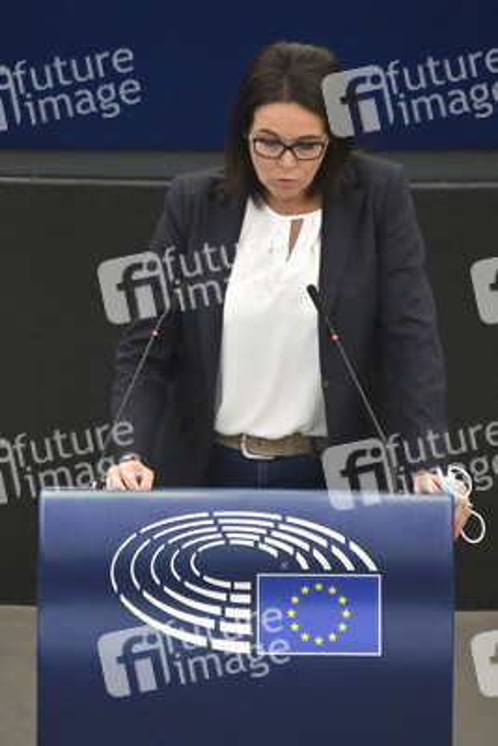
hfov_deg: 2.8
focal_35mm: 500
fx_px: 10365
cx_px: 249
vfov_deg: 4.1
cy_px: 373
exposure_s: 1/400
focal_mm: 500
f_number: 6.3
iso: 5000
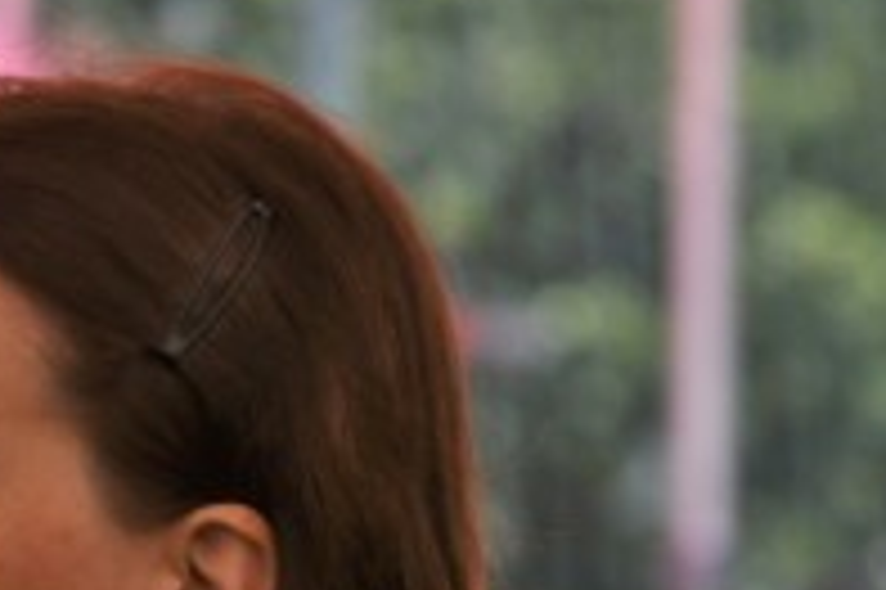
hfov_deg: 2.5
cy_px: 671
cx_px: -292
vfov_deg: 1.7
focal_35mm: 822
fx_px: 20213
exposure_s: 1/500
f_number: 8
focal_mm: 200
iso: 640
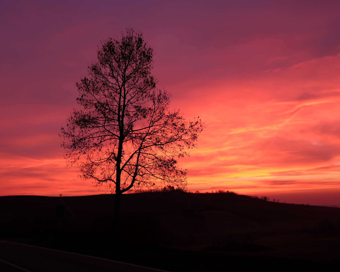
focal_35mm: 40
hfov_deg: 45.7
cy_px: 135
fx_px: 403
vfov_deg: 37.3
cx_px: 154
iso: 200
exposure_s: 1/28
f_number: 3.2
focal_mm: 23.3
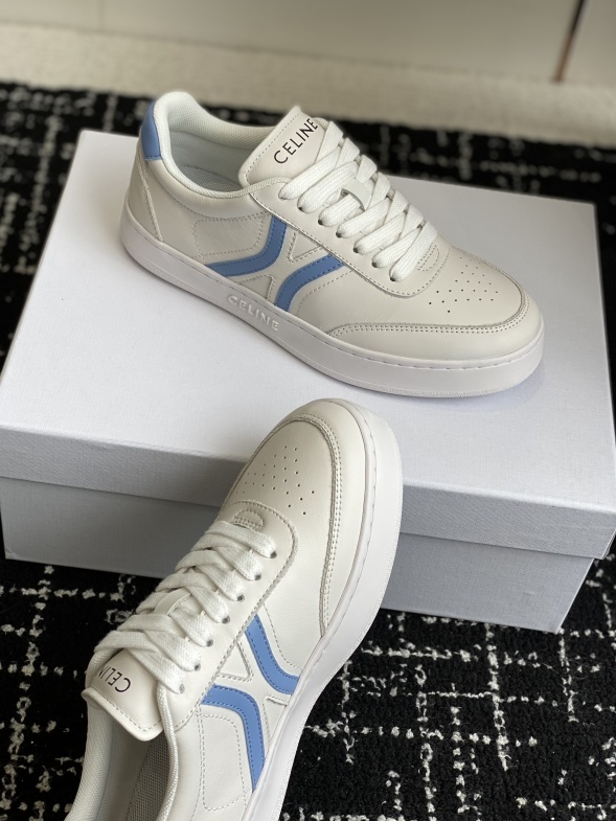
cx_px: 306
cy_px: 413
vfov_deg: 36.2
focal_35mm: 53
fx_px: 1257
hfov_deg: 27.5
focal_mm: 6
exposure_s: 1/355
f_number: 2
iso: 20
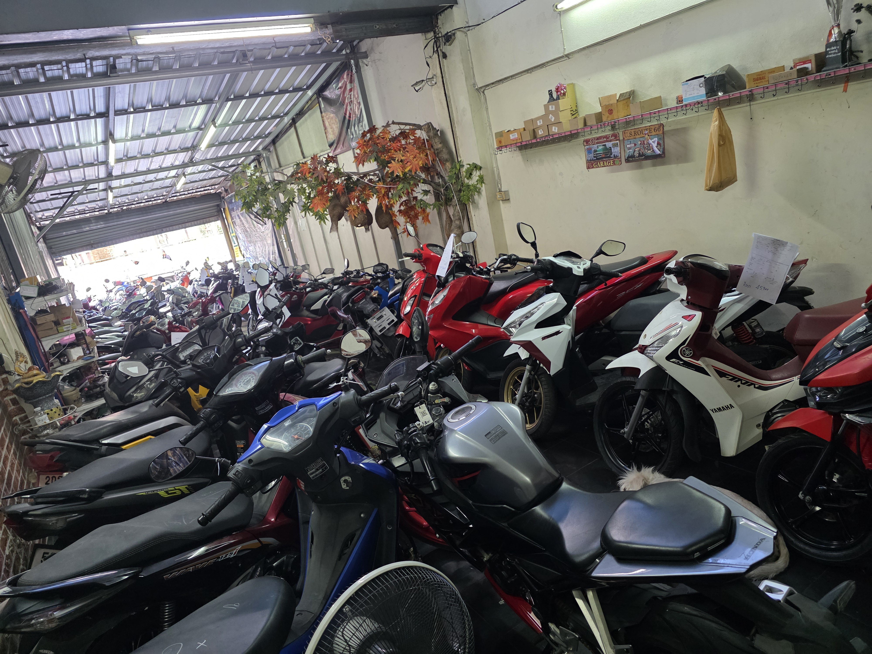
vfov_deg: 58.9
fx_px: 579
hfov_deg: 73.9
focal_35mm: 23
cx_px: 436
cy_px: 327
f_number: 1.7
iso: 800
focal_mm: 6.3
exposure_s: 1/100
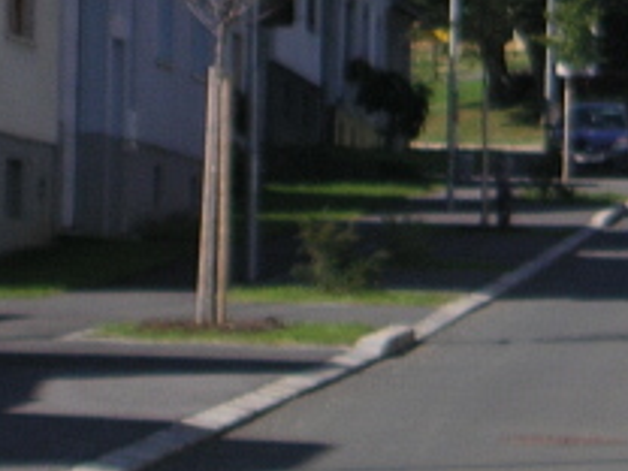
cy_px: -216
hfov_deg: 6.0
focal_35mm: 325
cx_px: 936
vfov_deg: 4.5
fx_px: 5896
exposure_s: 1/500
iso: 50
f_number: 5
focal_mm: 17.1
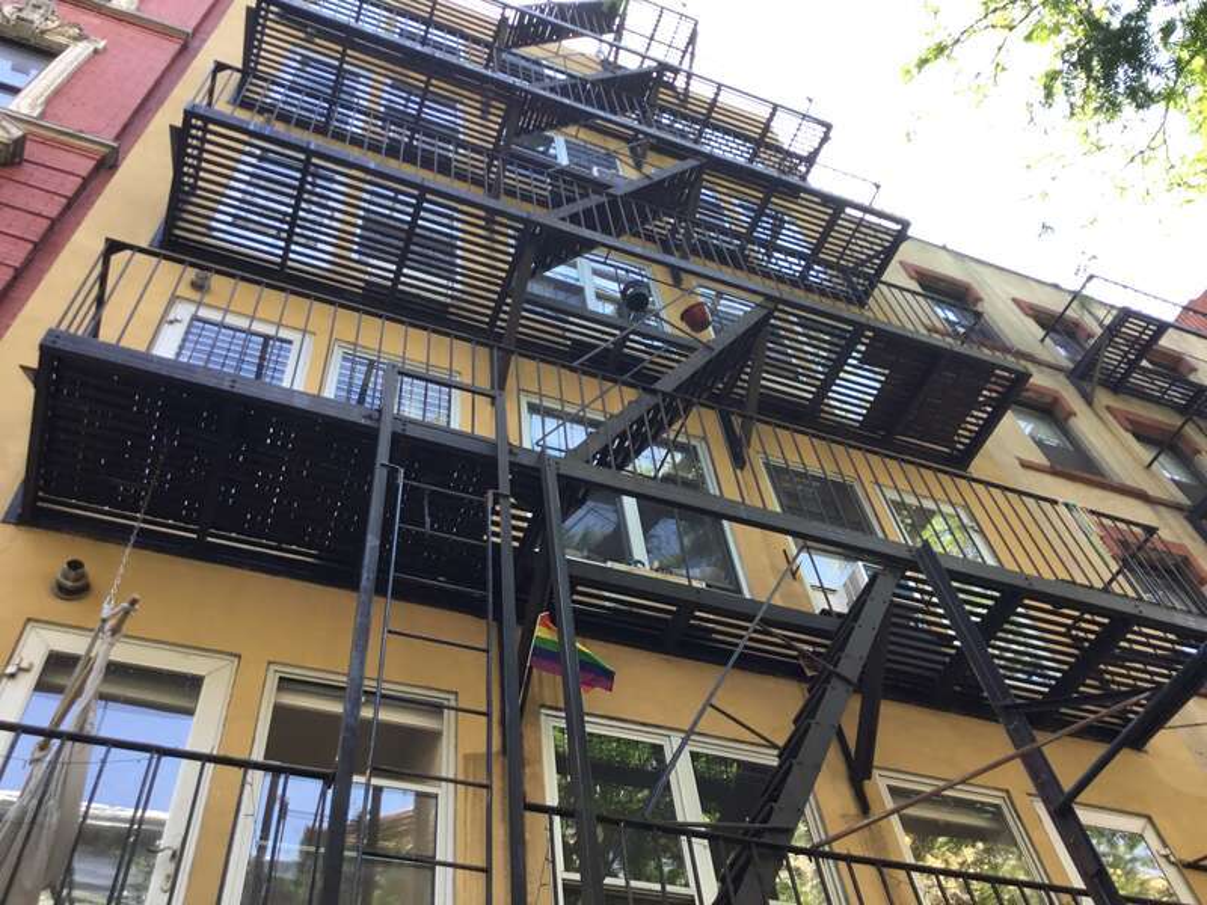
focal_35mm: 31
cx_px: 604
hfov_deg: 58.4
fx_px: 1081
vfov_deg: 45.4
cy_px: 452
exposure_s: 1/120
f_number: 2.4
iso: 25
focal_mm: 3.3
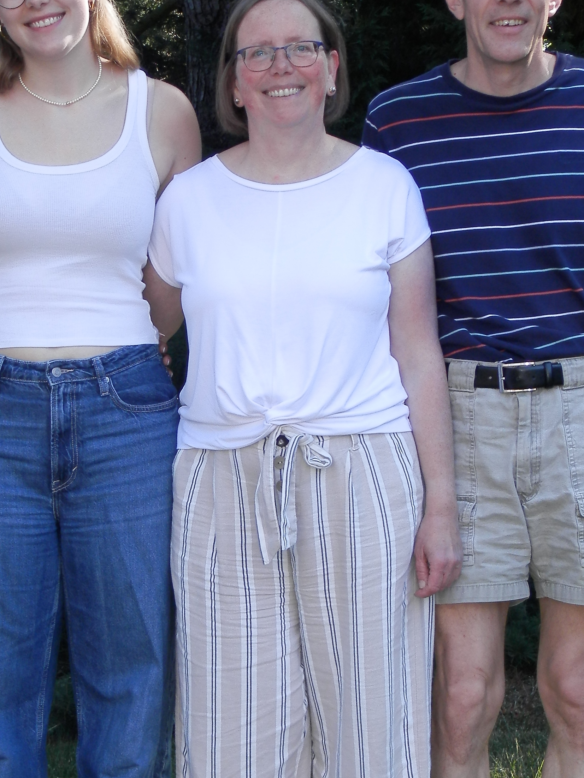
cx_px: 183
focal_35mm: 115
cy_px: 513
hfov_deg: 12.9
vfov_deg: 17.1
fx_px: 2587
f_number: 3.8
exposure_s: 1/80
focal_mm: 9.9
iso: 80
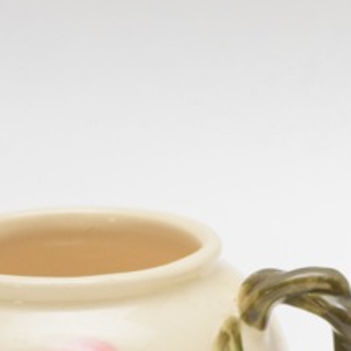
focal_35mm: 324
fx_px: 3716
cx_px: 395
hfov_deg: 5.4
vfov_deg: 5.4
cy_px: 375
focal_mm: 55
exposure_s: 1/60
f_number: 5.6
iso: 1000
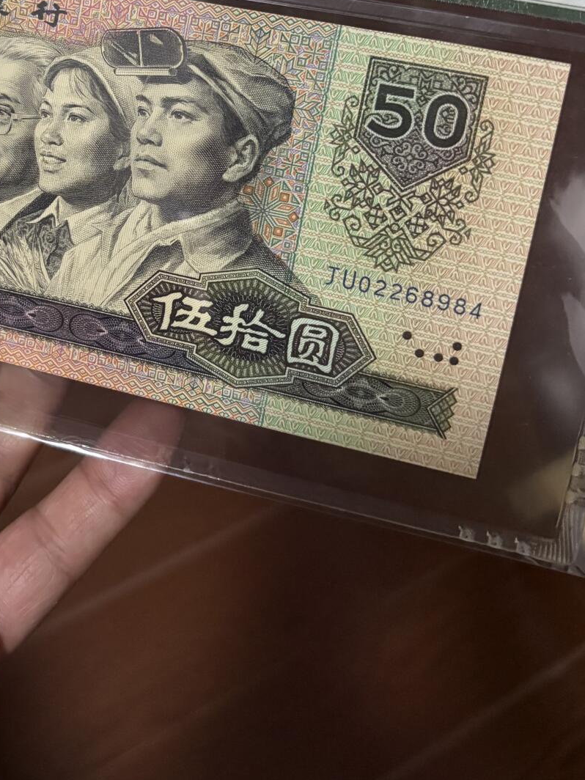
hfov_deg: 32.2
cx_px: 134
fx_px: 991
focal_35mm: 44
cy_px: 157
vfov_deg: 41.1
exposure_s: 1/25
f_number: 1.6
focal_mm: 5.96
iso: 500
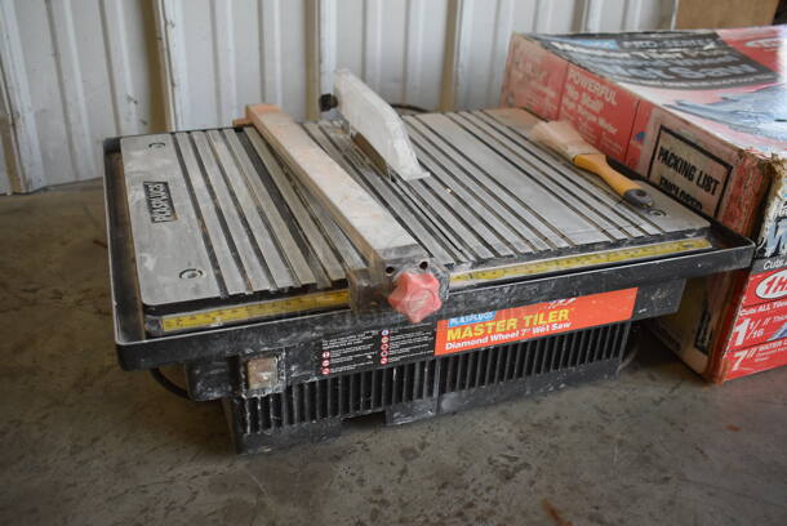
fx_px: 755
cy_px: 263
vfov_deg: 38.4
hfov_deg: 55.1
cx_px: 394
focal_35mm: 34
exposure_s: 1/250
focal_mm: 23
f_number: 3.8
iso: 800
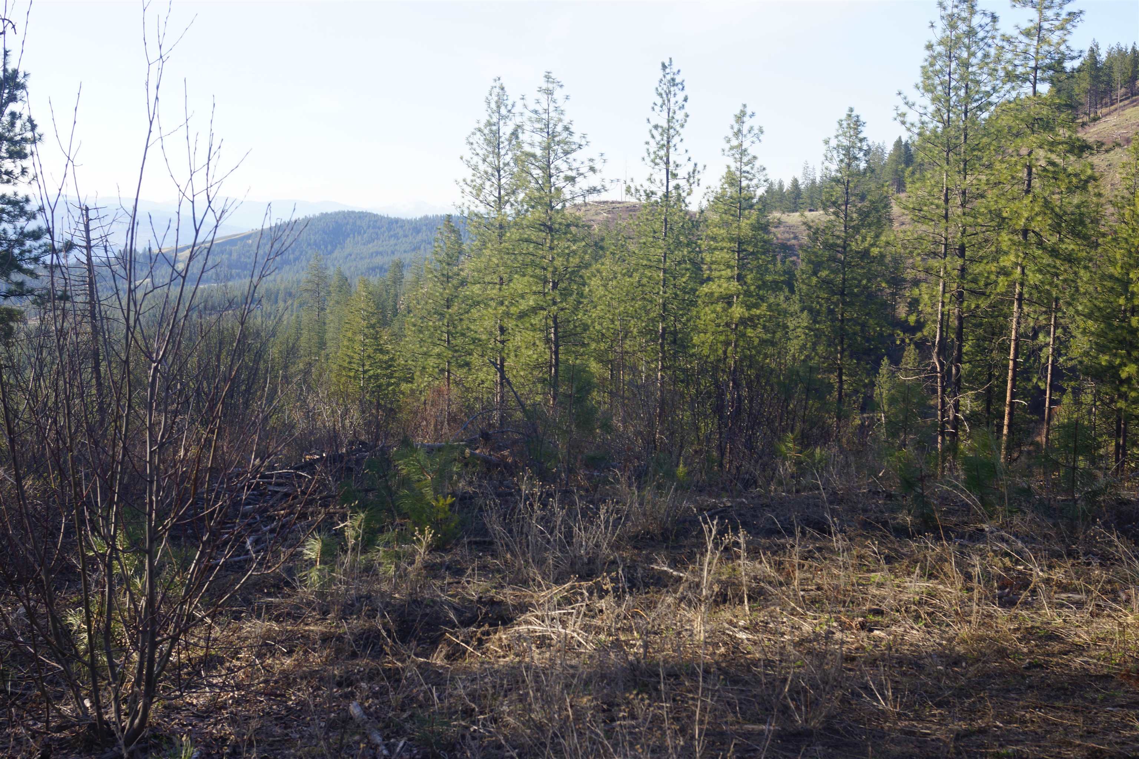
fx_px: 1329
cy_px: 380
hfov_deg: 46.4
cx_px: 570
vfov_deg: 31.9
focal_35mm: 42
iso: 100
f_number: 9
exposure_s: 1/80
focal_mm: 28
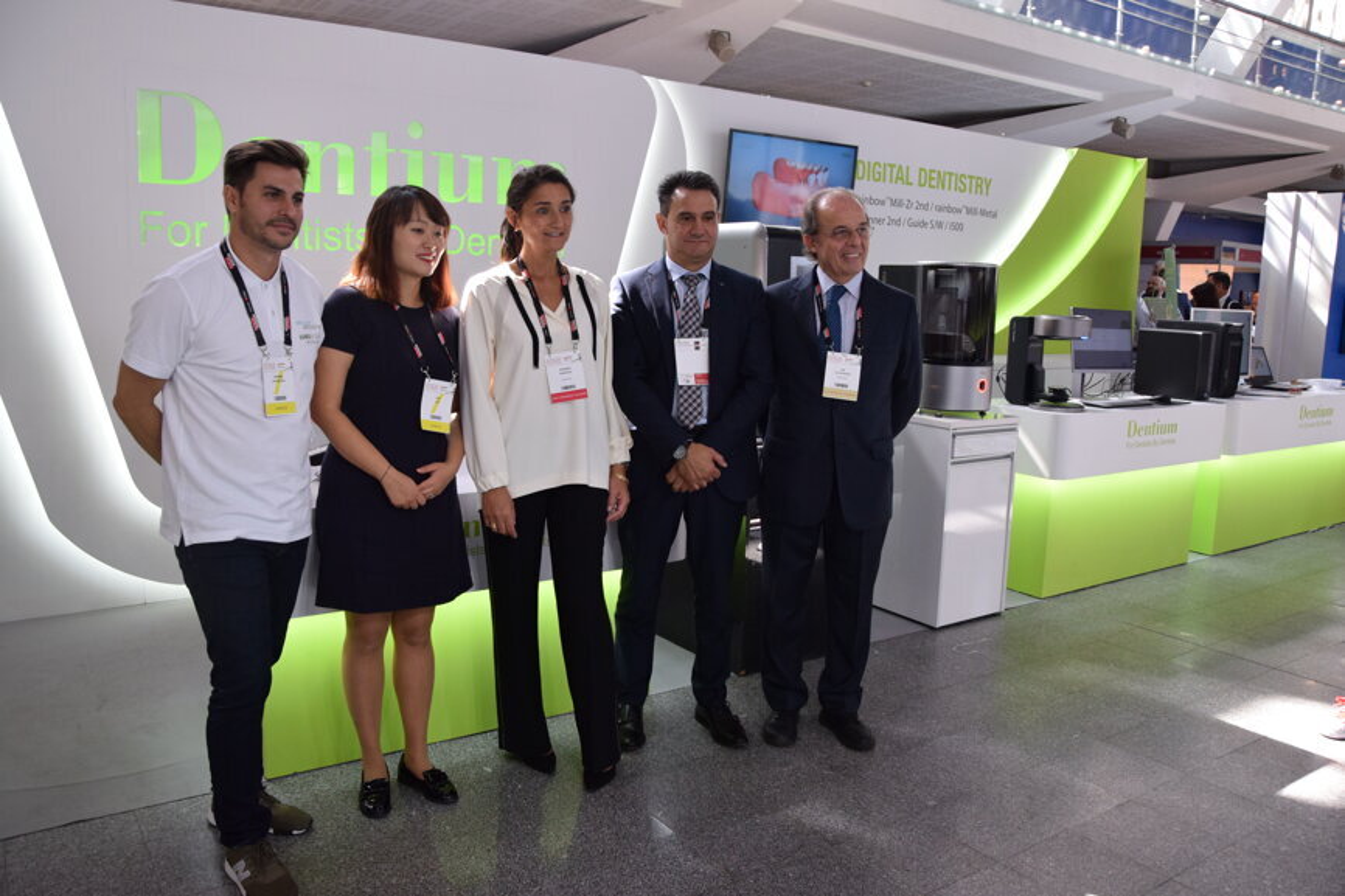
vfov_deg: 47.9
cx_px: 672
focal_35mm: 27
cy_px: 448
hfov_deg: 67.4
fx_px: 1008
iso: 1000
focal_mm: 18
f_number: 5.6
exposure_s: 1/250
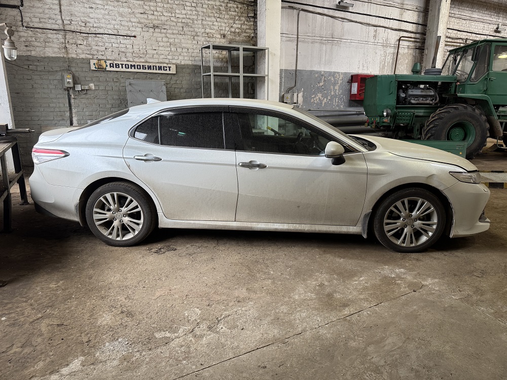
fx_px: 352
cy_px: 190
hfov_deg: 71.6
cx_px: 254
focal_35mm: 24
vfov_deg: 56.8
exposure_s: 1/50
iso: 200
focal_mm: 6.76
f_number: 1.78
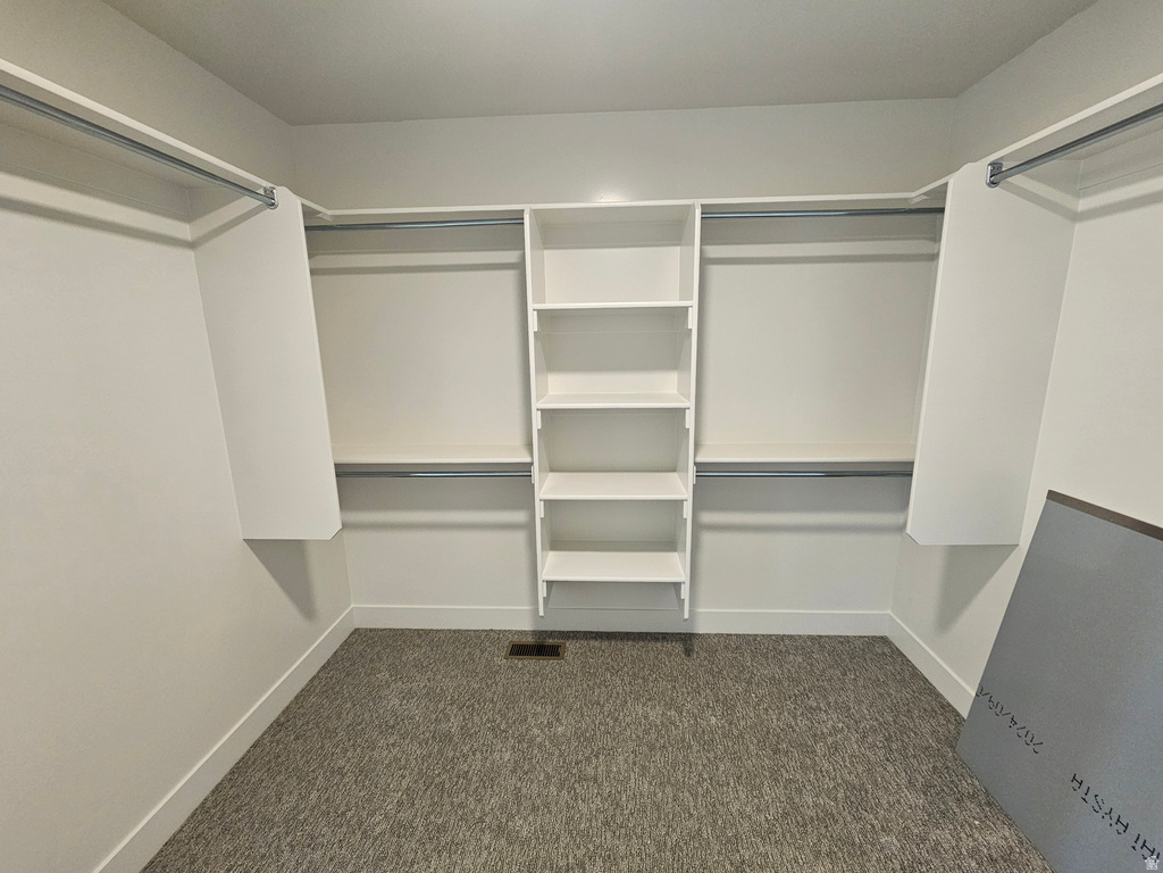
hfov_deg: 106.2
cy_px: 436
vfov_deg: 89.9
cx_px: 582
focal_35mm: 13
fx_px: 437
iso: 250
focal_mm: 2.2
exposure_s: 1/60
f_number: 2.2
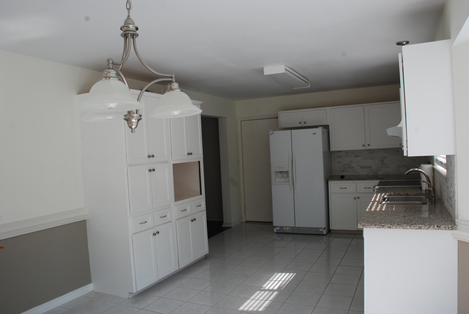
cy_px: 157
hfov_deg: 67.3
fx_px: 352
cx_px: 234
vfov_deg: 48.0
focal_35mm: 27
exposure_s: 1/100
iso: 250
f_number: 10
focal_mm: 18
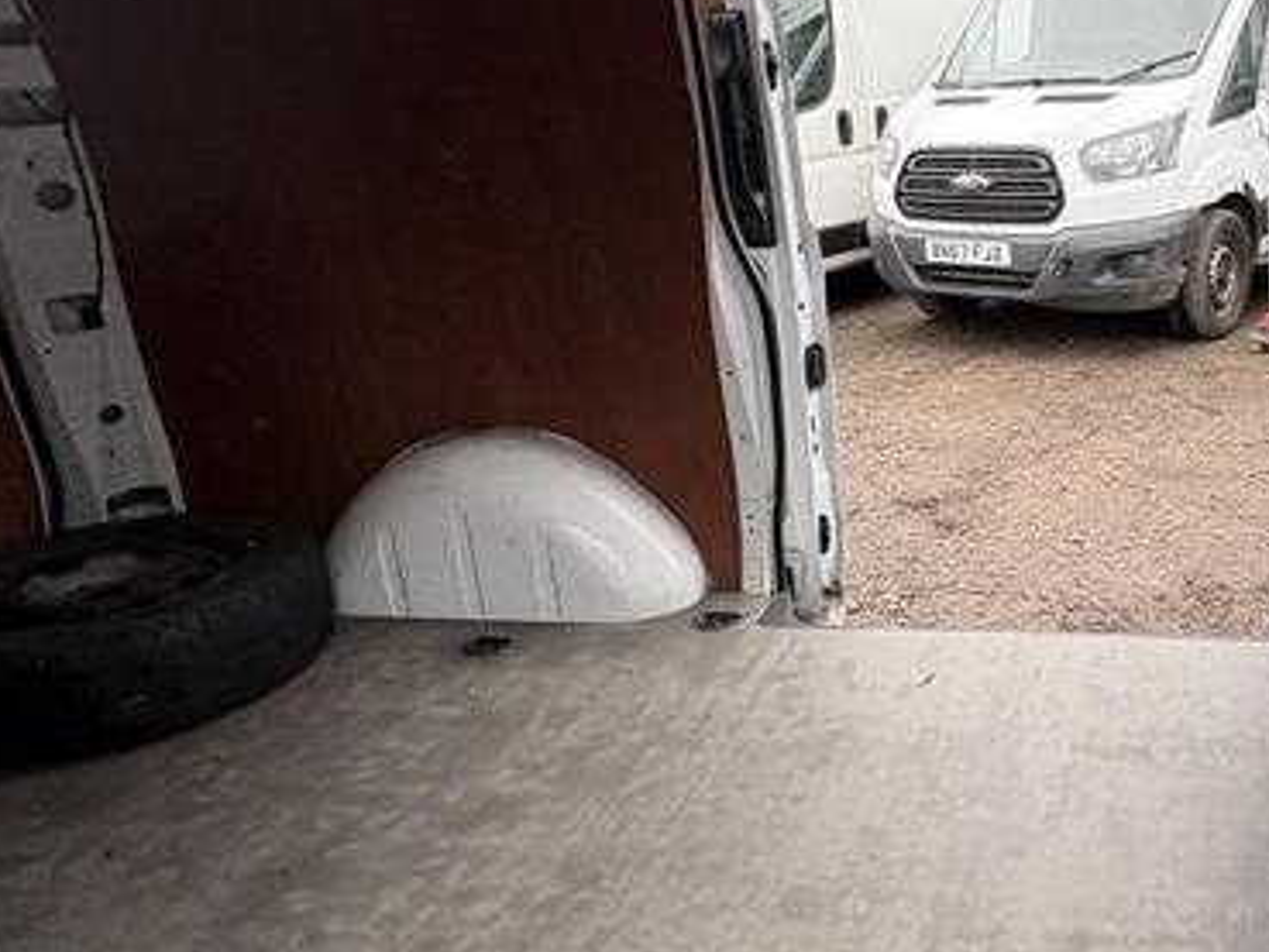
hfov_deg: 50.6
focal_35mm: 34
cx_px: 1018
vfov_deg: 41.8
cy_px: 495
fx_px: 1247
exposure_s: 1/128
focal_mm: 2.22
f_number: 2.2
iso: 40
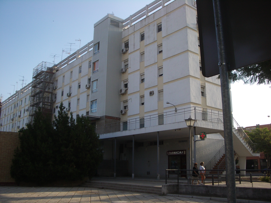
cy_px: 102
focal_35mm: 35
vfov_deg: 40.7
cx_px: 136
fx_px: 274
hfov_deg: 52.6
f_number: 4.3
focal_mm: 5.8
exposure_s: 1/320
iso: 80
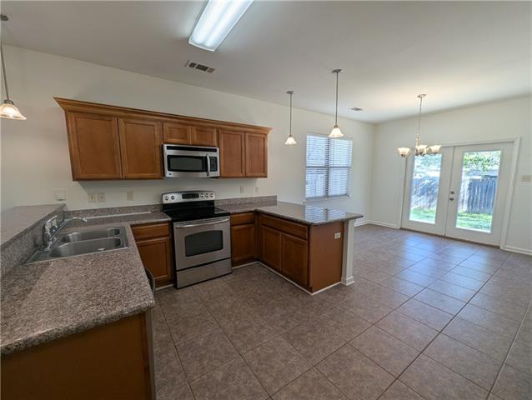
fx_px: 200
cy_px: 200
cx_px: 266
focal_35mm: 13
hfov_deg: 106.1
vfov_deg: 90.0
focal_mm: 1.95
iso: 48
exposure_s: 1/186
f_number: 2.2
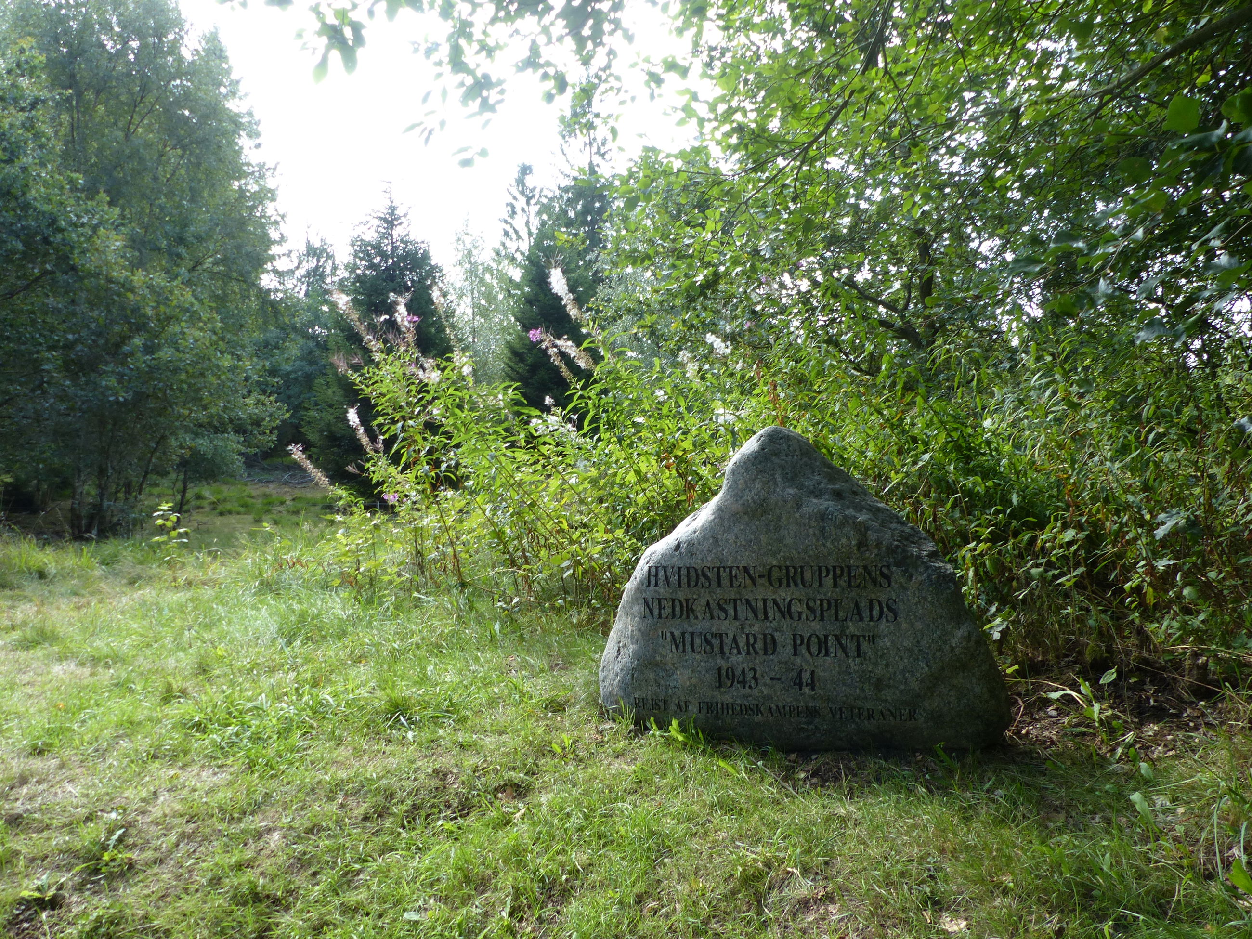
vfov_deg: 54.9
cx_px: 626
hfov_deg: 69.4
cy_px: 470
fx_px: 904
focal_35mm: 25
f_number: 4
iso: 100
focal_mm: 4.5
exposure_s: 1/125
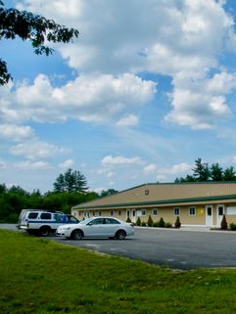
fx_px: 382
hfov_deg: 31.4
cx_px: 244
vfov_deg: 44.7
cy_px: 169
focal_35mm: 42
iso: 64
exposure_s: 1/293
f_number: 7.1
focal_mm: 4.7
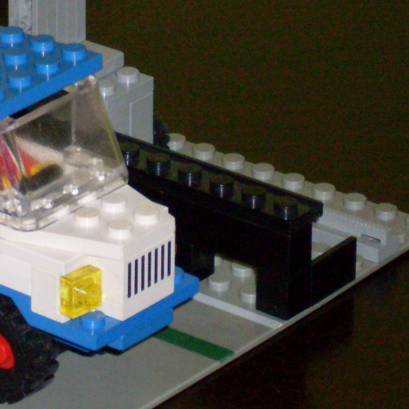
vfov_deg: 5.4
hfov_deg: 5.4
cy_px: 42
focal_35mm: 324
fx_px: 4331
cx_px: -87
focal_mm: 18.9
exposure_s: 1/60
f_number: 5.2
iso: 200
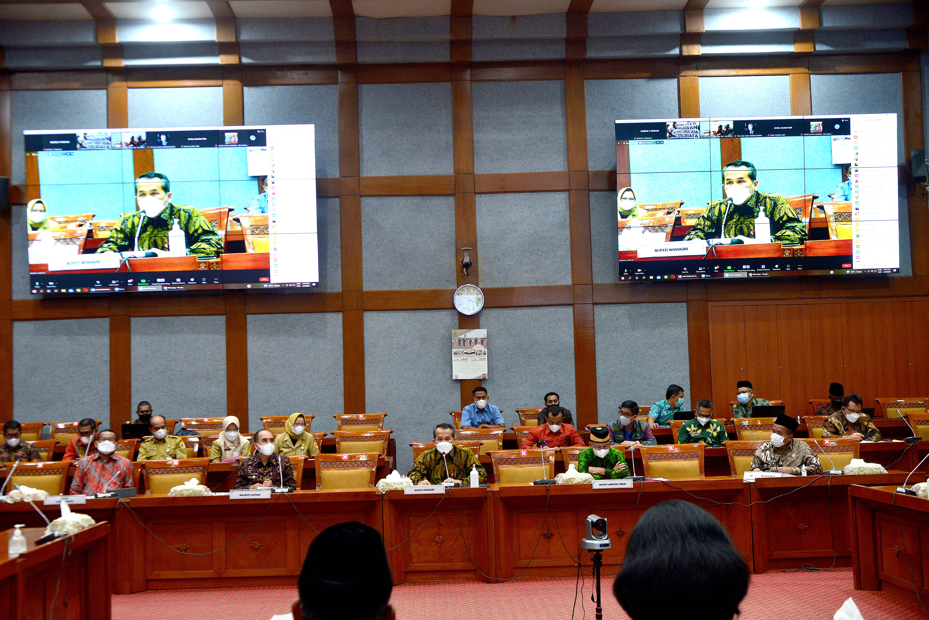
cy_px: 310
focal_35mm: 38
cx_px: 464
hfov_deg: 50.7
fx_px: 981
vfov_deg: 35.1
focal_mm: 38
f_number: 5
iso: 2000
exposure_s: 1/125
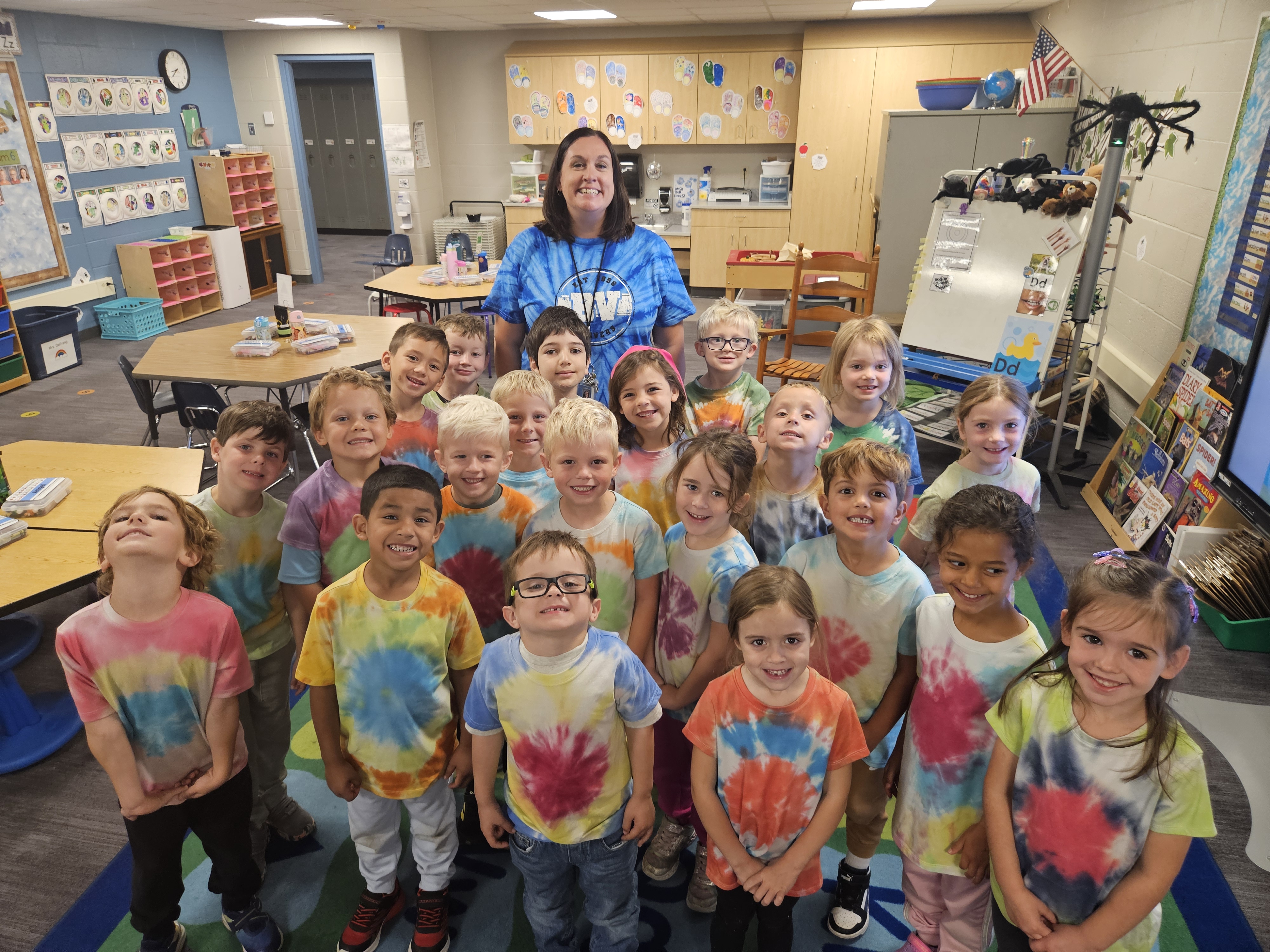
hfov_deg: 73.9
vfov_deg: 58.9
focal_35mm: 23
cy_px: 476
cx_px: 635
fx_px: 844
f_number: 1.8
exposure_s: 1/120
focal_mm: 5.4
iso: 320
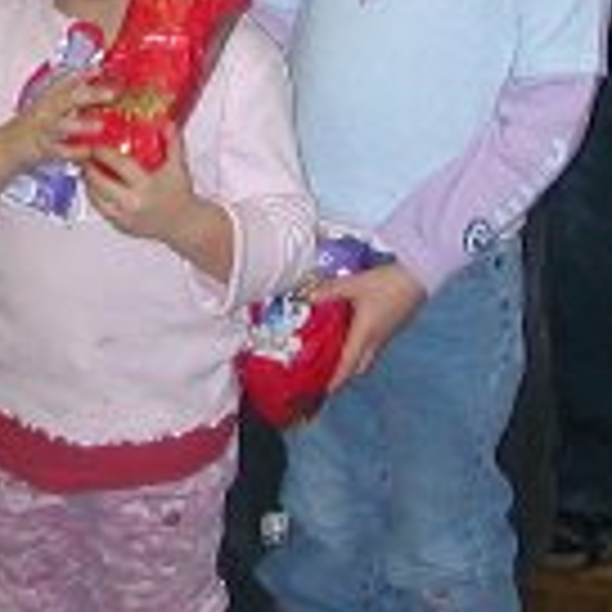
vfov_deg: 12.7
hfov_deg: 12.7
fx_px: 2640
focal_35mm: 132
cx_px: -243
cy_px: -212
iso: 115
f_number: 2.7
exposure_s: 1/59.9
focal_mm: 5.6
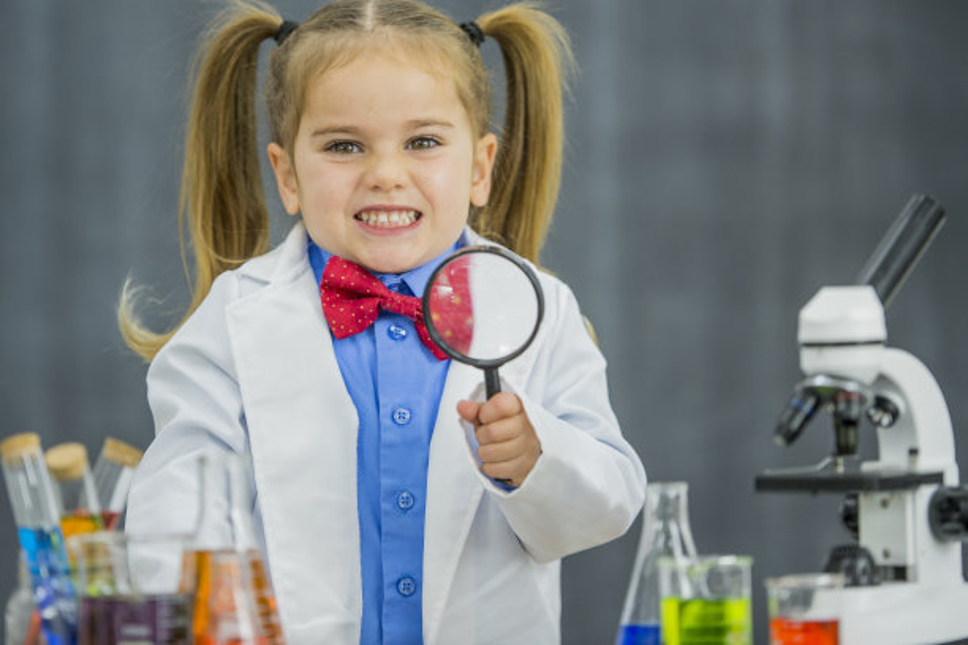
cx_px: 484
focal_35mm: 200
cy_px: 322
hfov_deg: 10.3
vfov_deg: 6.9
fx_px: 5377
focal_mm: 200
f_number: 2.5
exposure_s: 1/250
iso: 320
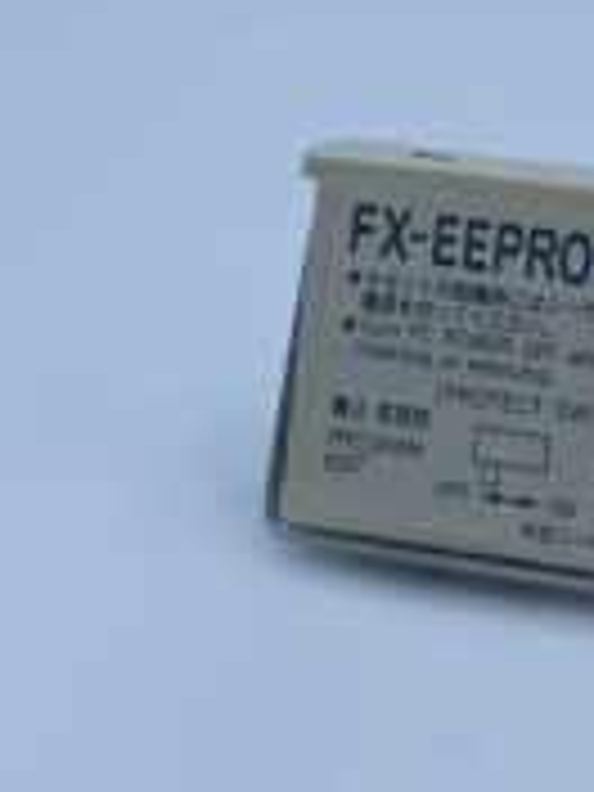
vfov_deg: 32.1
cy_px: 194
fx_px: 1350
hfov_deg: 24.1
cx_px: 531
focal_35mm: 59
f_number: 1.8
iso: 32
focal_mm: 4.25
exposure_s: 1/1961
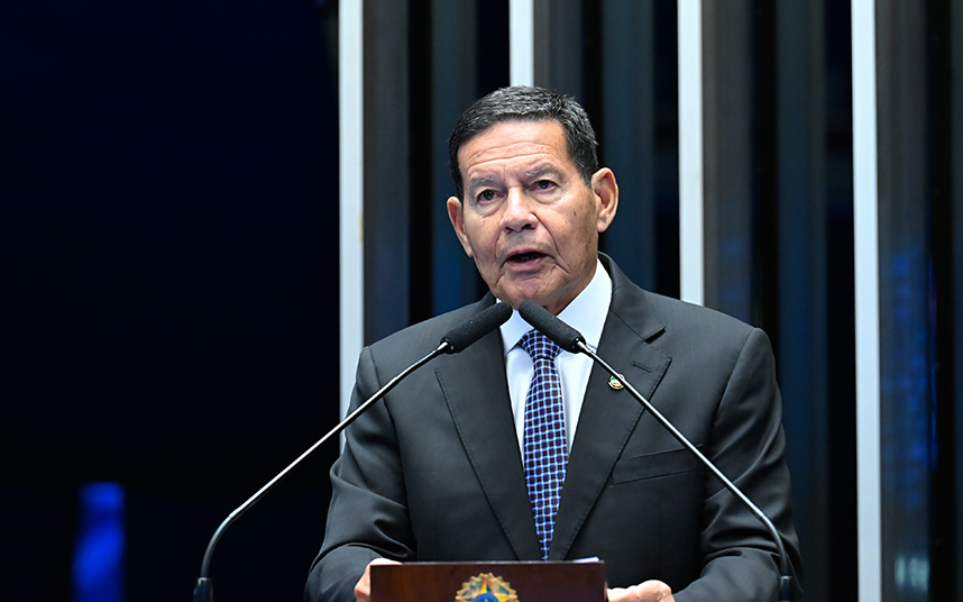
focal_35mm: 204
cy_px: 305
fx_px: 5353
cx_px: 482
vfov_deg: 6.4
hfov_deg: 10.3
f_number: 5
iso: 6400
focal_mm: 200
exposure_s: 1/80
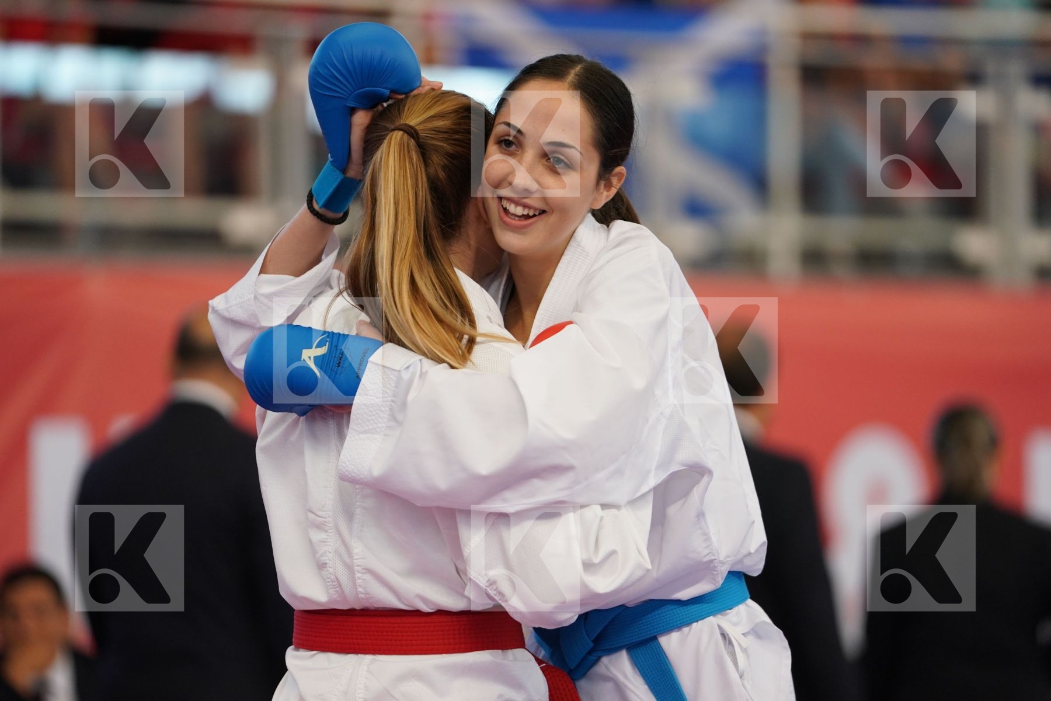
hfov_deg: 10.3
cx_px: 526
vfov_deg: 6.9
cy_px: 350
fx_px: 5838
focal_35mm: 200
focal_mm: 200
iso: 1600
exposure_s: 1/1000
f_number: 2.8
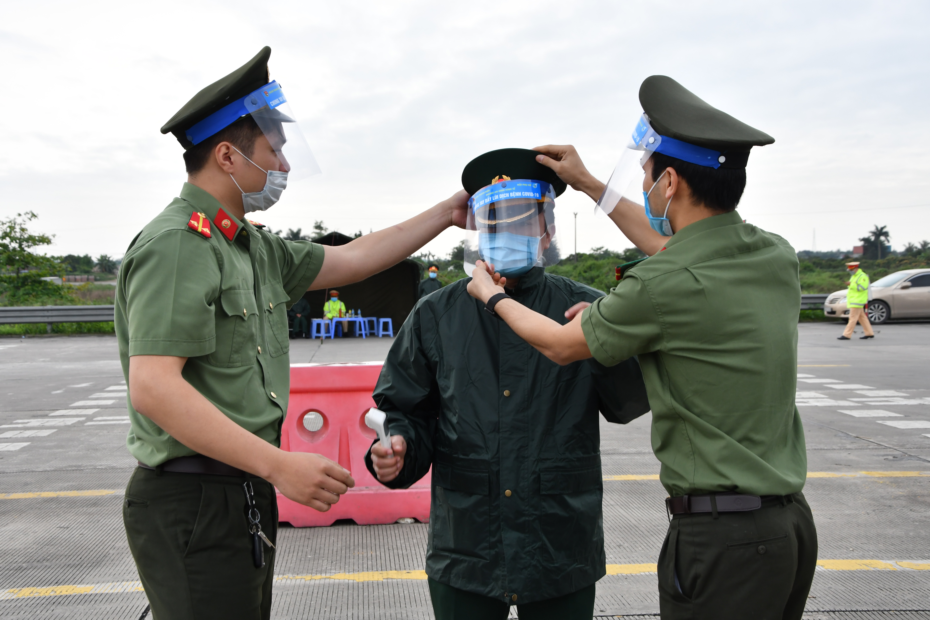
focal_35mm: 48
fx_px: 1240
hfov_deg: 41.1
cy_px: 310
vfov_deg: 28.1
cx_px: 465
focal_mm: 32
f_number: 7.1
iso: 400
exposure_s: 1/200
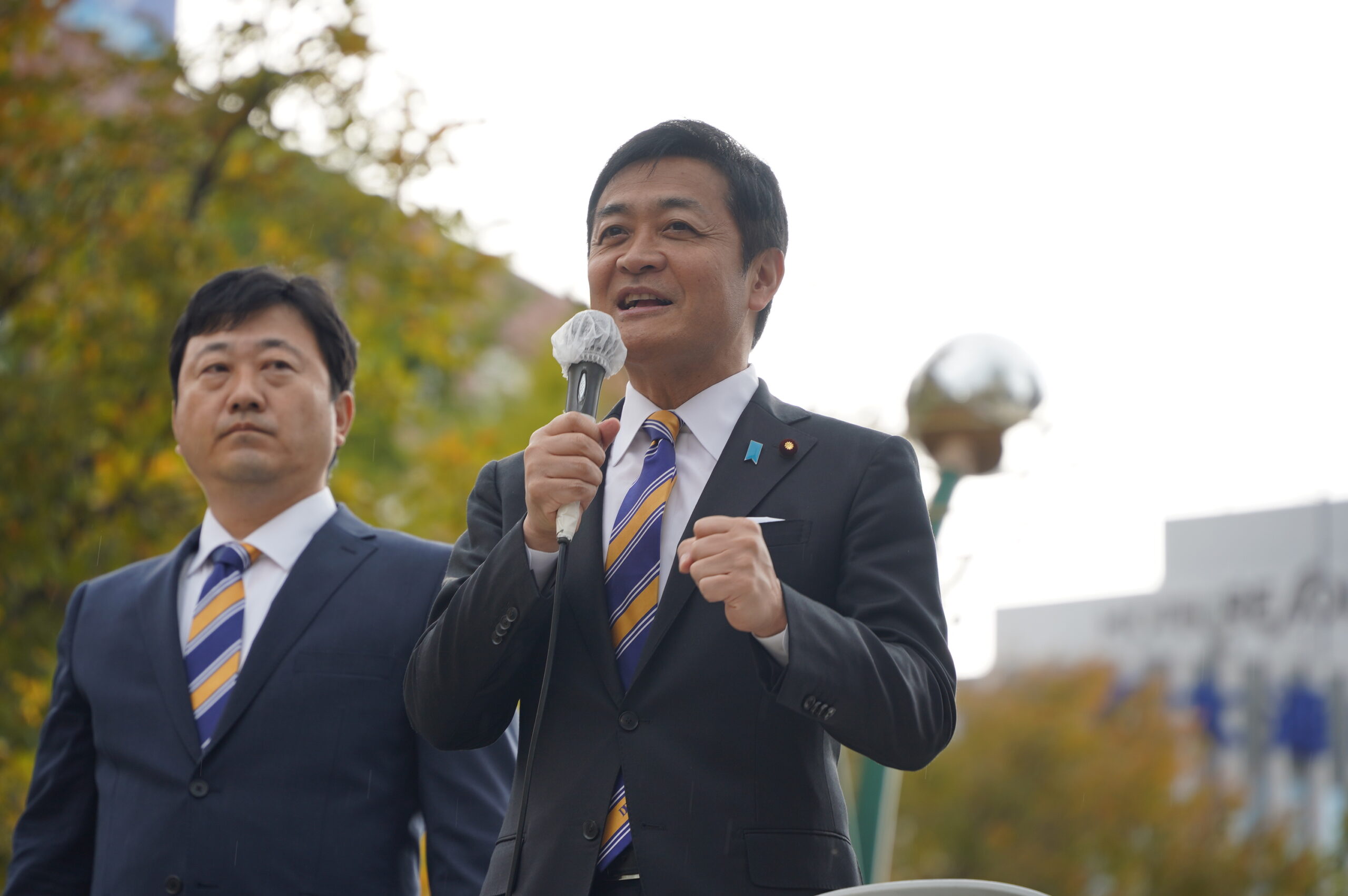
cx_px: 674
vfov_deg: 7.3
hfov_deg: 11.0
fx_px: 6996
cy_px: 448
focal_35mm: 187
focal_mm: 187
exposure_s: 1/100
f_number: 5.6
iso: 100
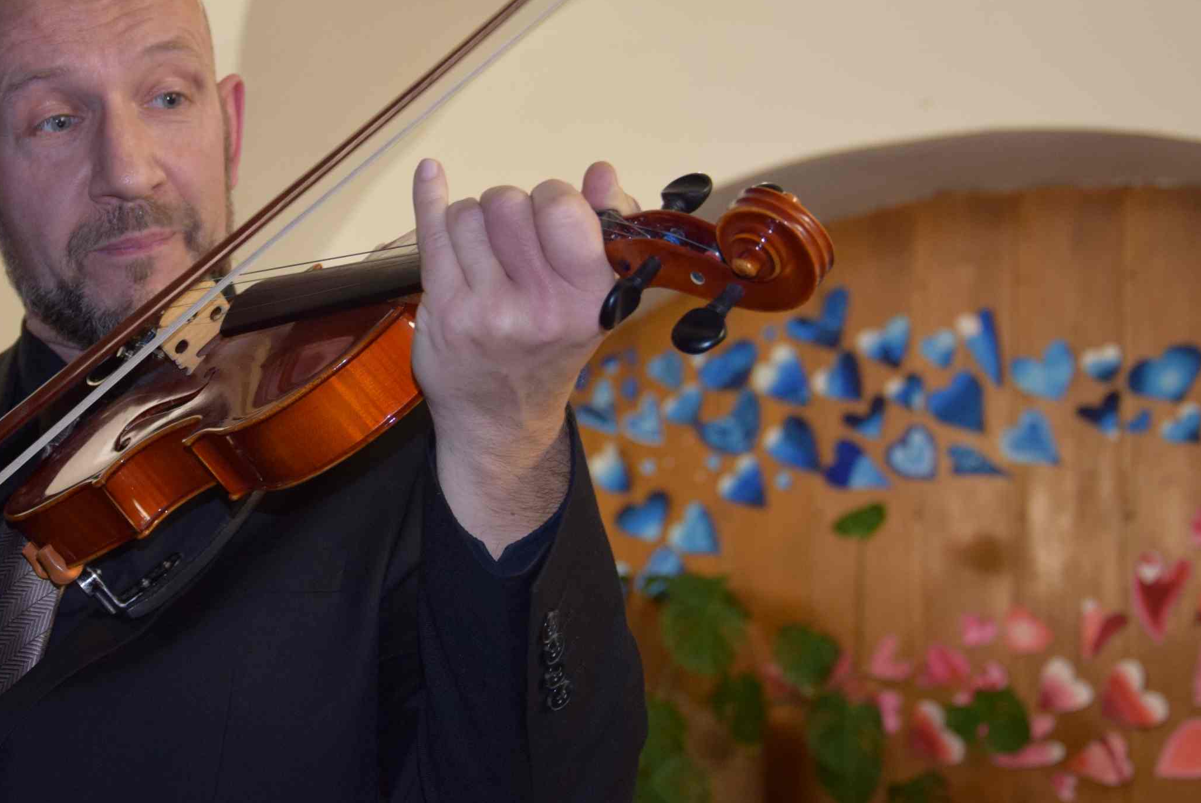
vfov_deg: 17.8
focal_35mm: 77
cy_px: 265
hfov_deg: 26.1
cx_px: 337
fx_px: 2562
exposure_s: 1/80
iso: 800
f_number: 4.5
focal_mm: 35
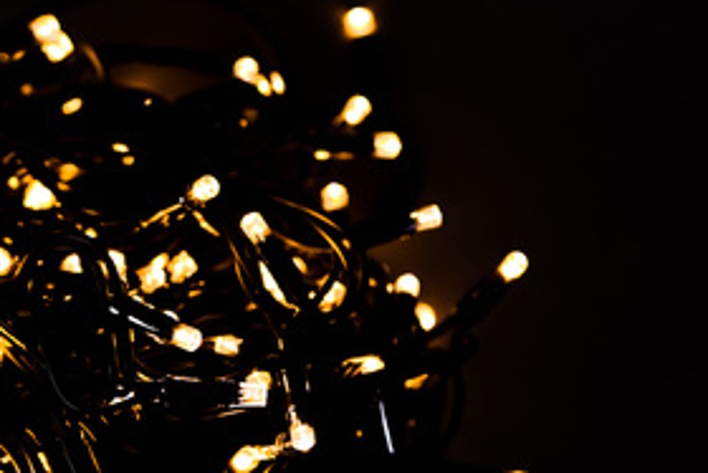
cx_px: 106
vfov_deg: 10.0
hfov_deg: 14.8
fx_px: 2696
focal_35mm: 137
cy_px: 354
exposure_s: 1/45
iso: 50
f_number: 1.8
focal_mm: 50
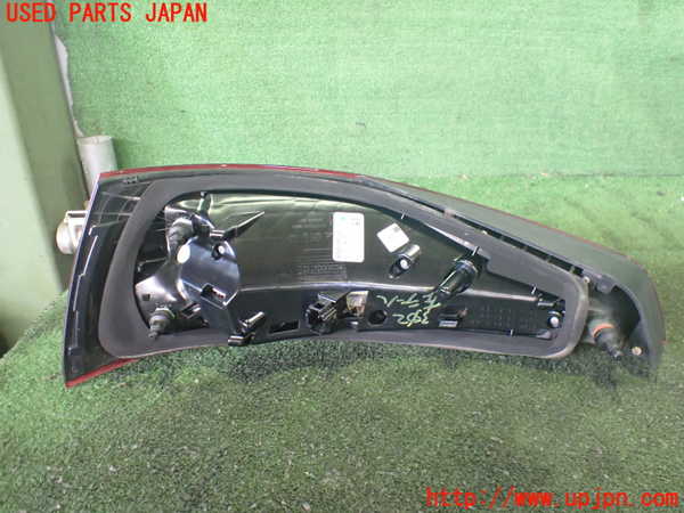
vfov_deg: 46.8
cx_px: 342
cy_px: 256
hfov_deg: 60.0
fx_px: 593
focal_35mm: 30
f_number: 2.3
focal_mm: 5.4
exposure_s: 1/30
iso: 1000
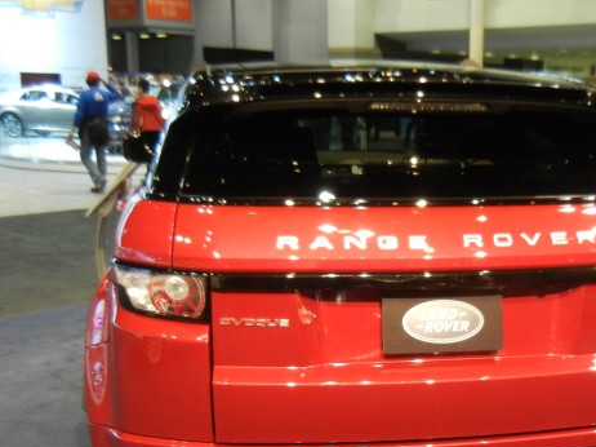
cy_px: 304
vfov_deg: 27.8
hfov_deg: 36.3
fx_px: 895
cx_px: 412
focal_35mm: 52
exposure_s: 1/60
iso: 396
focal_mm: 5.4
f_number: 3.5
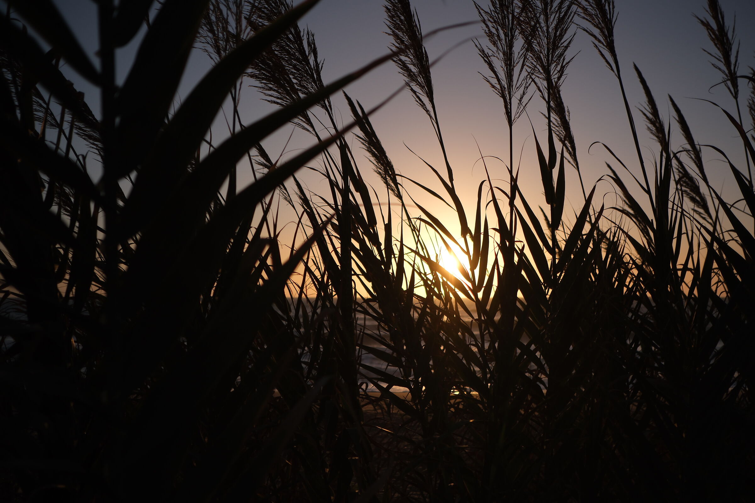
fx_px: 734
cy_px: 252
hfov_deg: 54.4
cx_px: 378
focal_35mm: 35
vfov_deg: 37.9
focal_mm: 23
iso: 125
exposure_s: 1/8000
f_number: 2
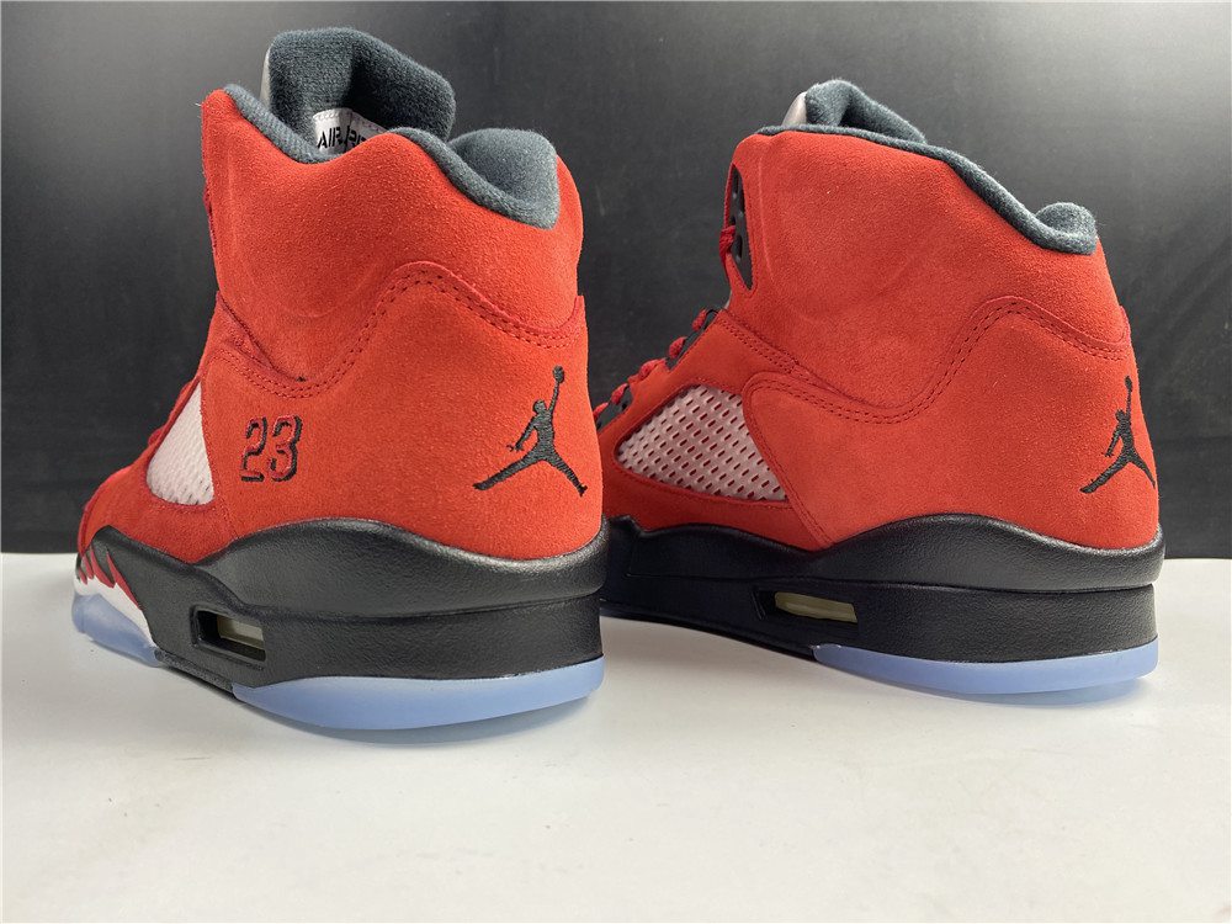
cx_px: 616
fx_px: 925
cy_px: 462
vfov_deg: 53.1
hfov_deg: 67.3
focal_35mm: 26
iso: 125
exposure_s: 1/50
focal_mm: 4.25
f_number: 1.8
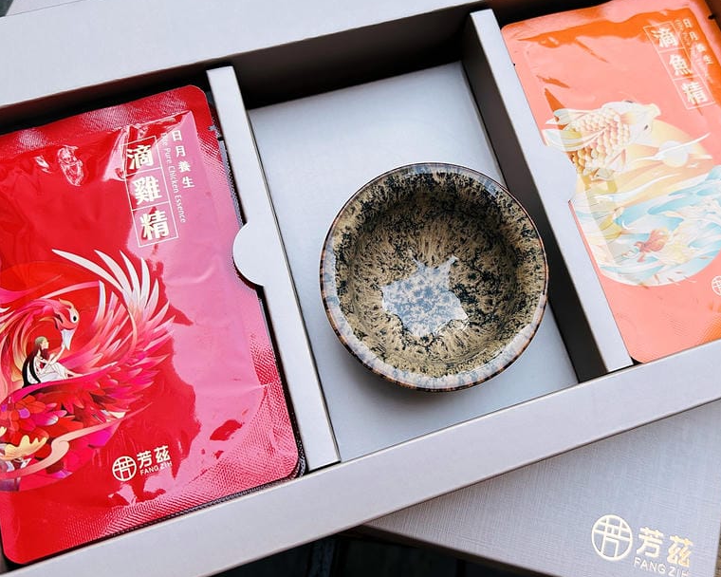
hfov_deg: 48.7
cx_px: 447
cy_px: 201
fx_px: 790
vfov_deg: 39.7
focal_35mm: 37
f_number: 1.78
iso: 50
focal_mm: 6.86
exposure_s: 1/123
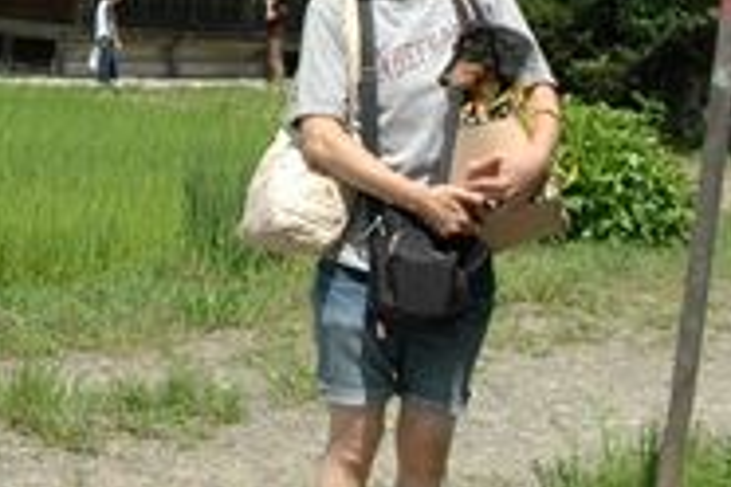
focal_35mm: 88
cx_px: 204
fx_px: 1781
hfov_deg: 23.0
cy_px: -55
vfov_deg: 15.2
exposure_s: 1/320
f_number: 9
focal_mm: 17
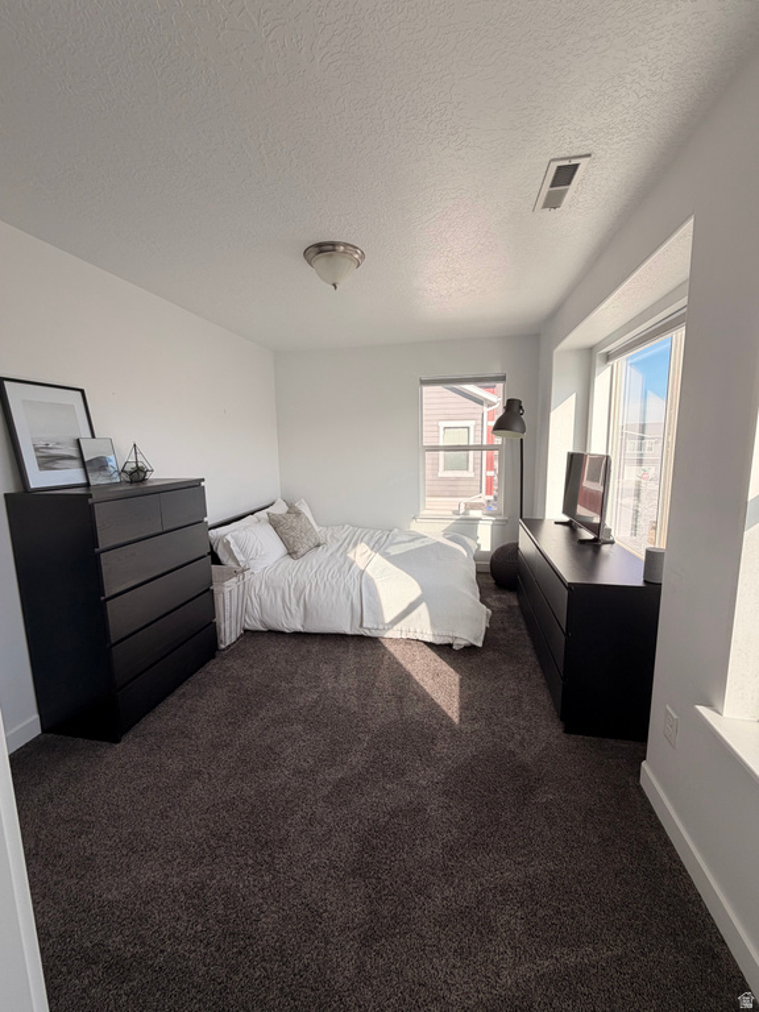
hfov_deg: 85.7
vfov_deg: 102.1
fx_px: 409
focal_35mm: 14
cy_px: 506
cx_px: 380
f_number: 2.2
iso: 50
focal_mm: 2.22
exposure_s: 1/357
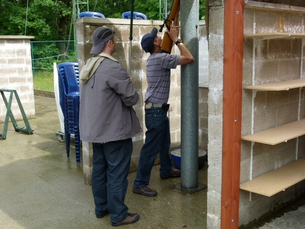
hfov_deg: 45.8
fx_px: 361
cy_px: 114
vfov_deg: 35.1
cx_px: 152
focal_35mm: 41
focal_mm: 7.4
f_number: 4
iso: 100
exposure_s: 1/200
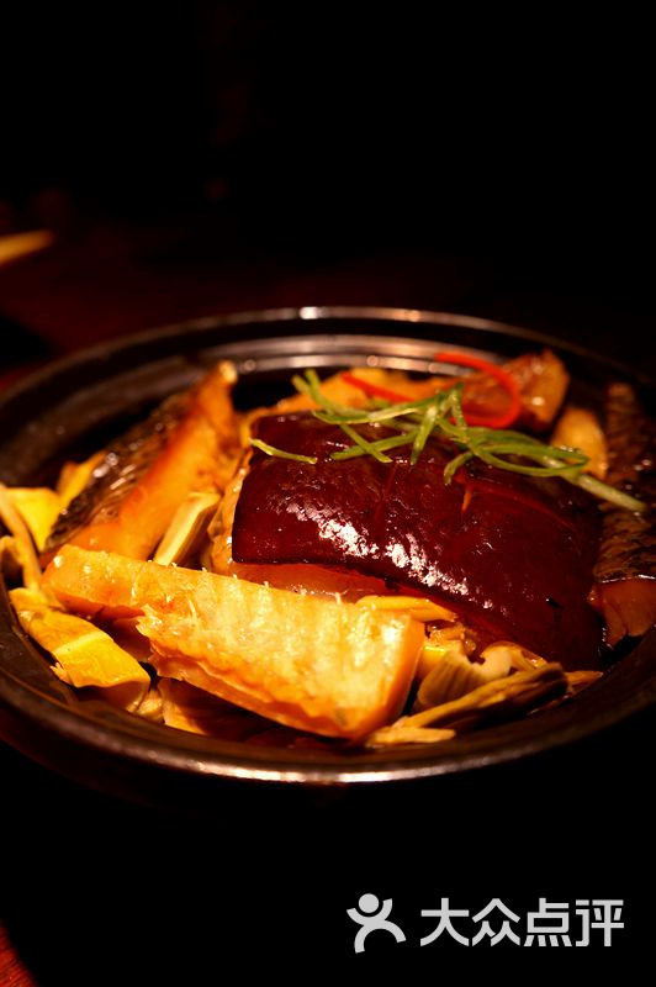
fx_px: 945
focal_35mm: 34
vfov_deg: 55.1
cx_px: 328
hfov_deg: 38.3
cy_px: 494
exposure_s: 1/60
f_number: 4
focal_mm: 23
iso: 400
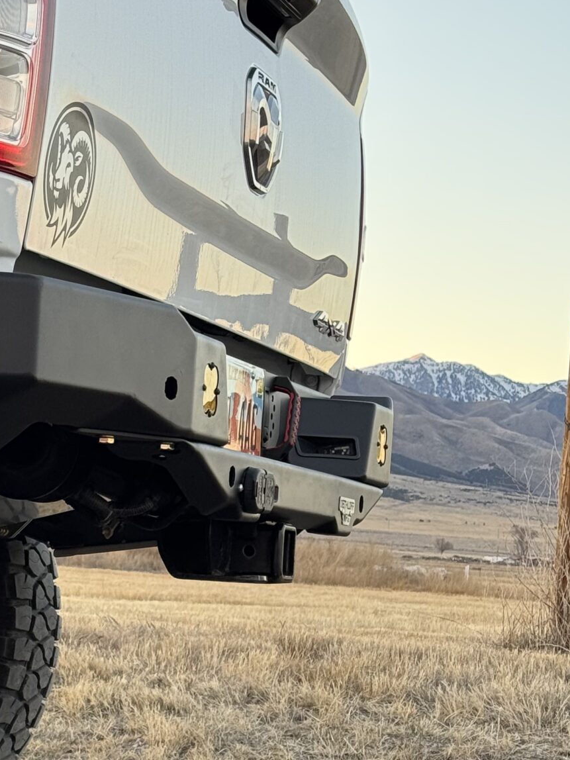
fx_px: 2349
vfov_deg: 18.3
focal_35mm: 107
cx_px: -15
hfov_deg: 13.6
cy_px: 549
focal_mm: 6.76
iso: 80
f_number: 1.78
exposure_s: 1/121
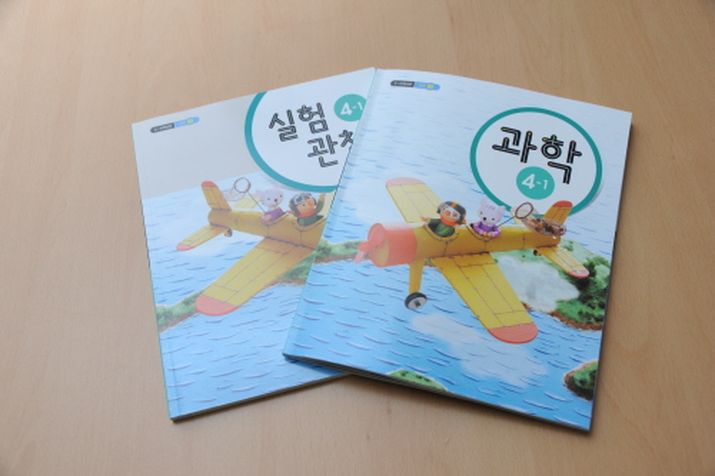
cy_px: 238
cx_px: 358
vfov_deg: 31.9
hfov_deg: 46.4
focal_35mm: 42
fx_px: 834
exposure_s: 1/160
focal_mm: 42
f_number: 5.6
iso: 320
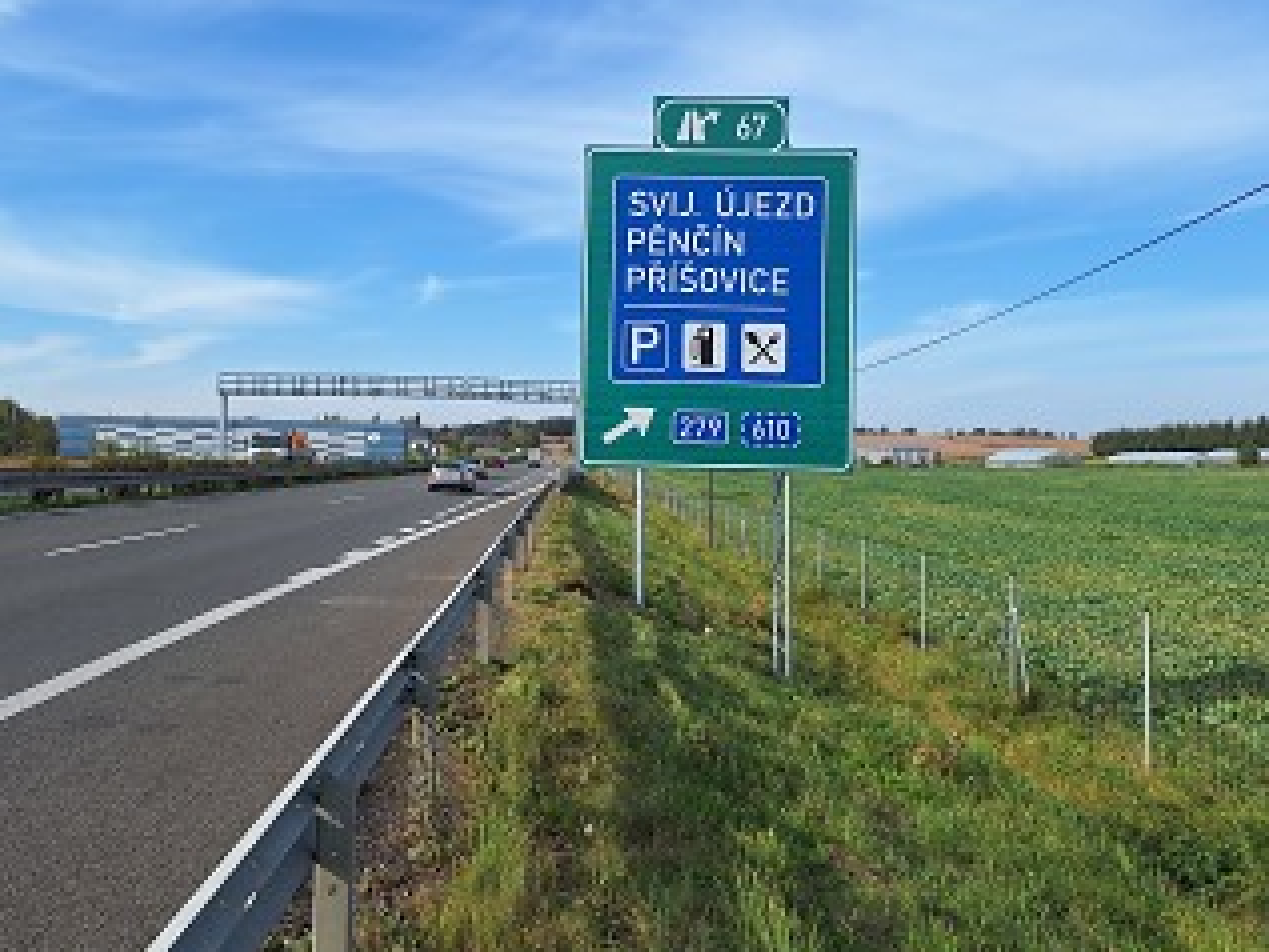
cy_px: 392
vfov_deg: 48.0
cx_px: 540
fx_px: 1064
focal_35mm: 29
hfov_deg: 61.4
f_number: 1.8
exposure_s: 1/1848
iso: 40
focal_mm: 5.54
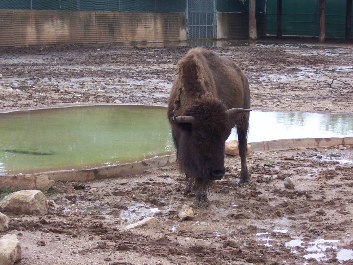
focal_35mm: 108
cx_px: 176
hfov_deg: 18.2
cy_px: 132
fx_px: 1101
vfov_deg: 13.7
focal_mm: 18
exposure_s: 1/125
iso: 80
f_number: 4.8
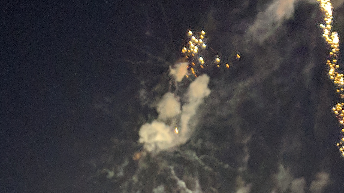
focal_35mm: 94
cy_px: 404
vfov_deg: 11.4
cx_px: 168
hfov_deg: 22.7
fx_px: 857
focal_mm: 4.44
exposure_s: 1/15
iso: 400
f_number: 1.8
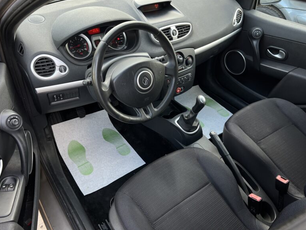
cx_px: 148
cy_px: 111
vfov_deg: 51.4
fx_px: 239
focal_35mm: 27
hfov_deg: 65.3
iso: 100
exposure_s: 1/121
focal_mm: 5.7
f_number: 1.5
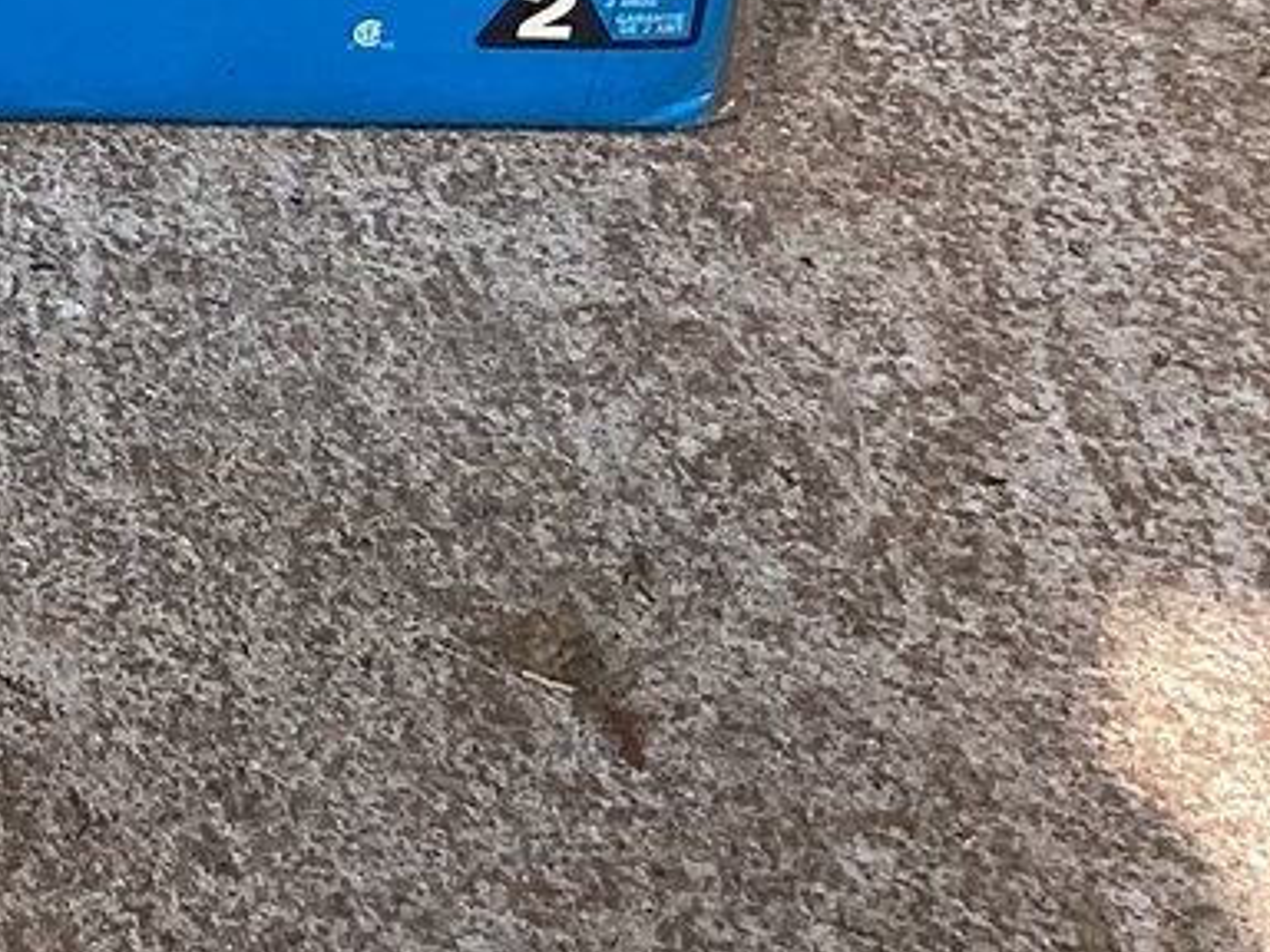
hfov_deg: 14.2
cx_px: -1070
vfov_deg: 11.2
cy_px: -821
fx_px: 4476
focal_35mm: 122
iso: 25
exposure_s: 1/303
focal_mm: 3.3
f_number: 2.4
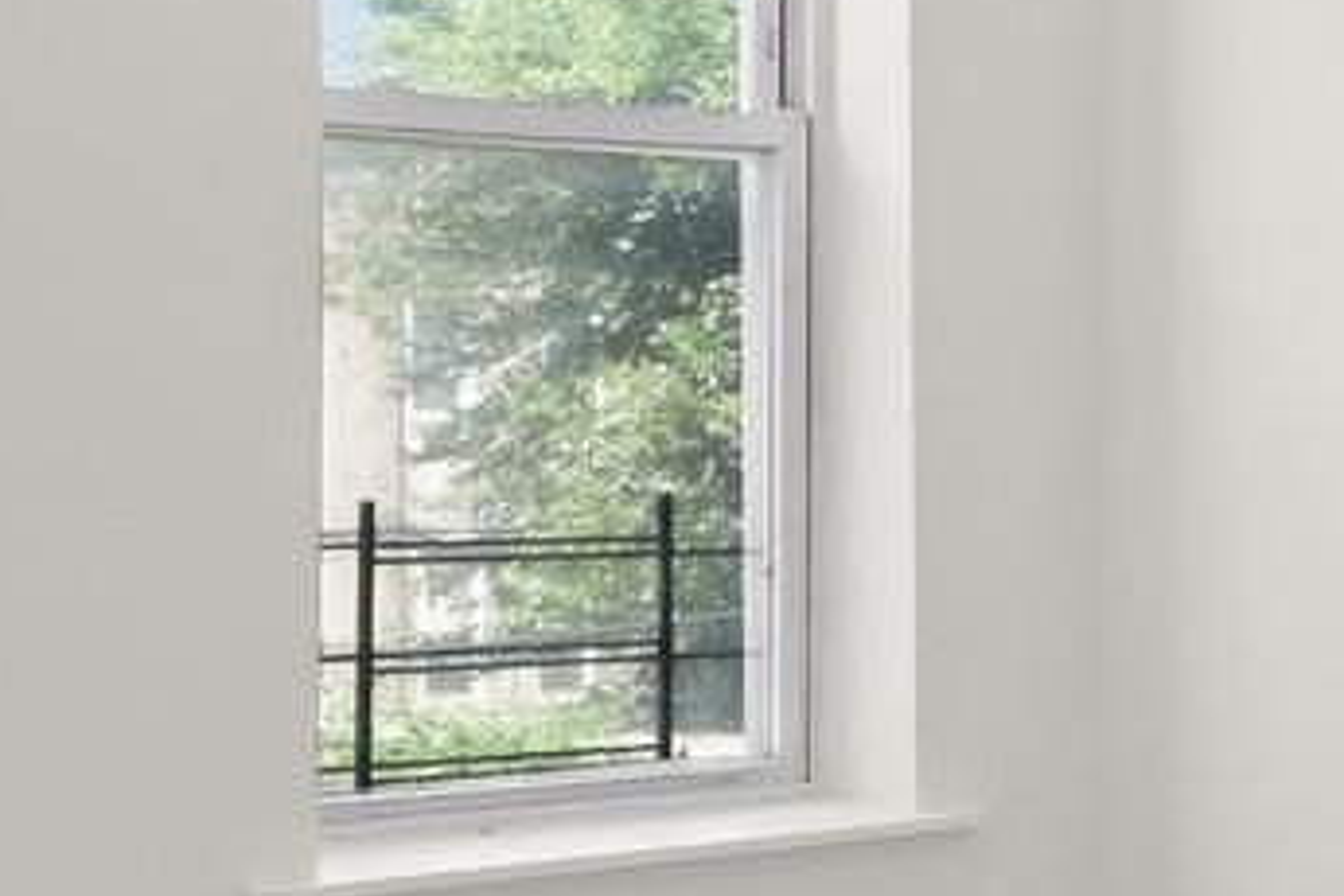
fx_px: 3098
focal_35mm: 83
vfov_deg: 16.5
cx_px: 1102
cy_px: 481
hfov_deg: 24.0
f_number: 10
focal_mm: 14
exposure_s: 1/4
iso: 250
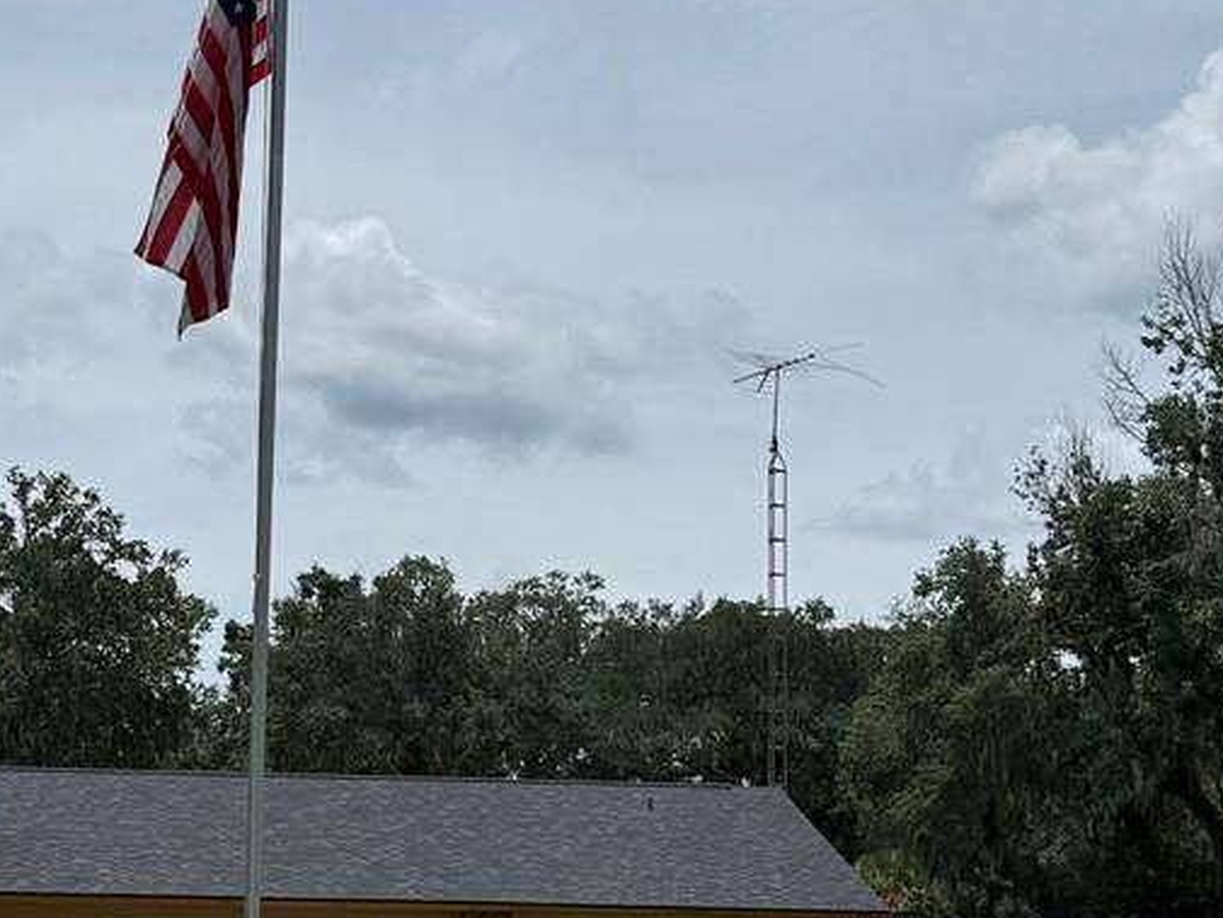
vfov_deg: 19.4
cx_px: 327
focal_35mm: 76
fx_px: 2686
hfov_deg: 25.4
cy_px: 574
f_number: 1.78
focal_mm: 6.76
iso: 80
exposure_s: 1/10309
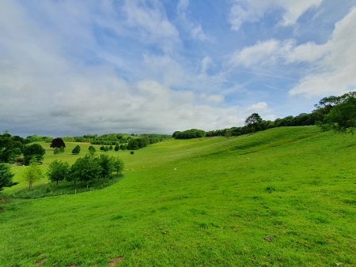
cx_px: 178
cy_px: 134
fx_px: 134
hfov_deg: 106.2
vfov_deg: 90.0
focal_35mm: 13
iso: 50
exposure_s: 1/1272
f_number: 2.2
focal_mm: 1.8
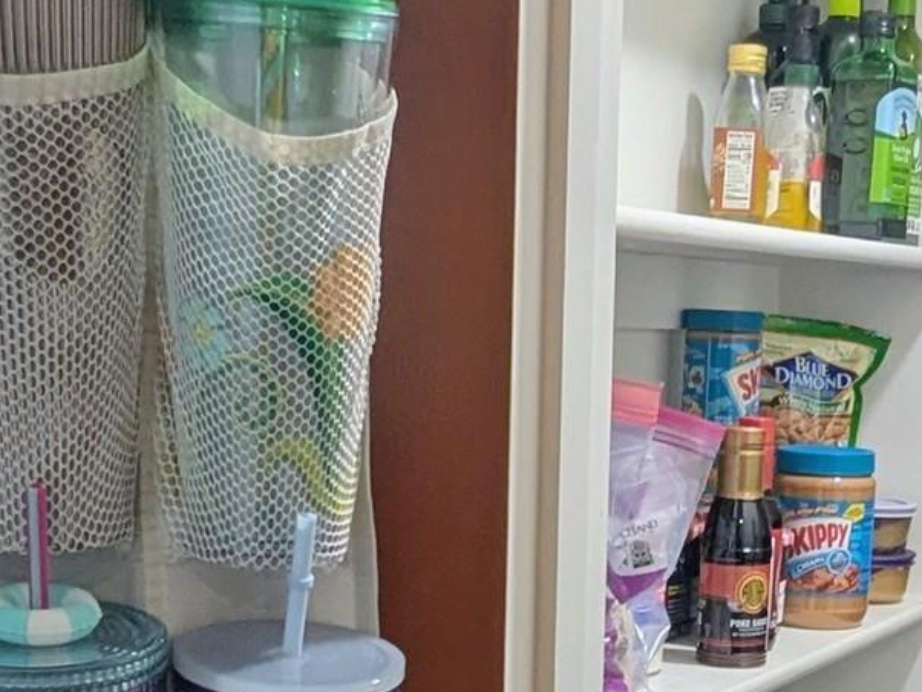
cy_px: 674
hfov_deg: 28.3
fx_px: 1812
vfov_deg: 21.0
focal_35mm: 68
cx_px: 646
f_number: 2.2
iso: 287
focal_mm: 2.35
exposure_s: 1/60
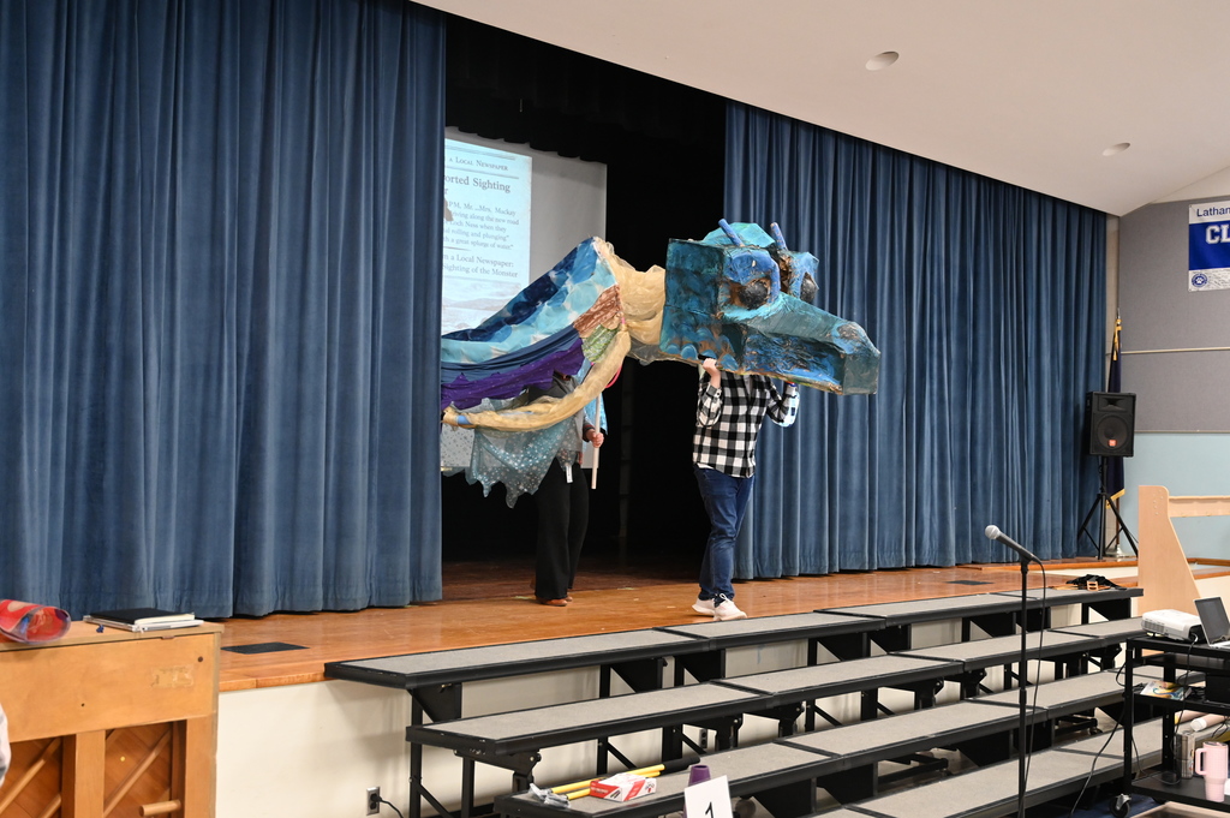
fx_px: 1366
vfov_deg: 33.3
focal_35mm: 40
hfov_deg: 48.5
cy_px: 409
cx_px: 615
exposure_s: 1/80
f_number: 4
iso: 3200
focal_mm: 40
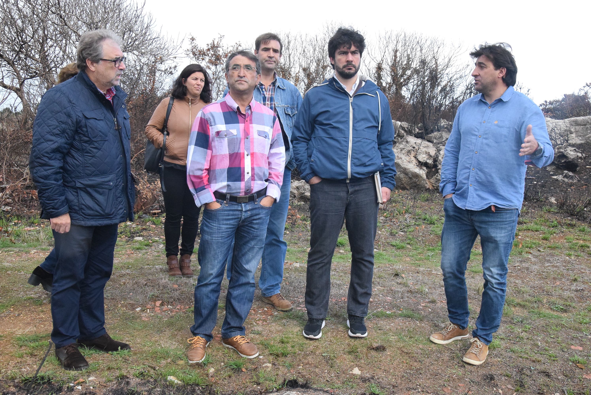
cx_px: 296
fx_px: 591
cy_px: 198
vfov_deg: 36.9
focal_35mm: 36
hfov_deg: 53.1
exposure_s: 1/640
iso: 3200
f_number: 13
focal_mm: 24
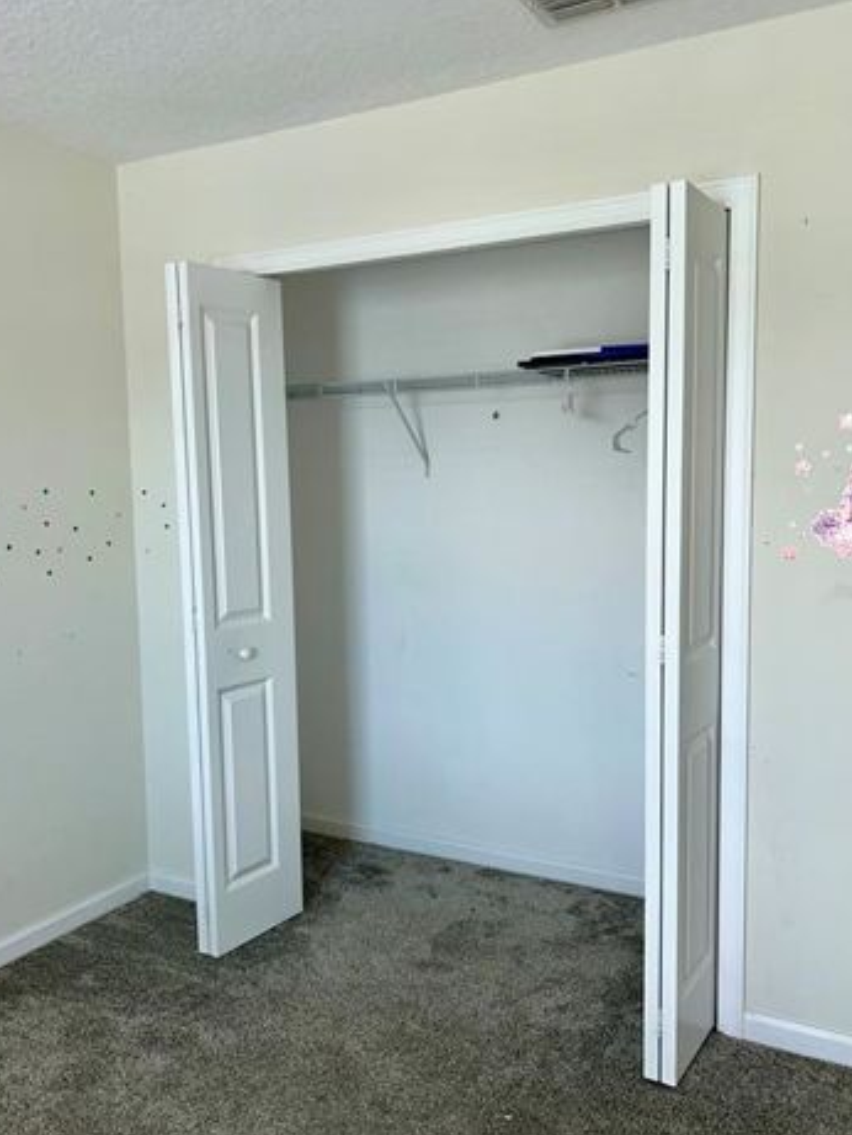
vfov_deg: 59.9
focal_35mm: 30
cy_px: 591
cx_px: 420
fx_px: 984
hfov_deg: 46.8
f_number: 1.5
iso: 40
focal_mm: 5.7
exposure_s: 1/27
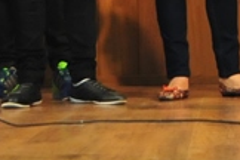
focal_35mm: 265
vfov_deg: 5.0
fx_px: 1767
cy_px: -218
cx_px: 111
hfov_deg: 7.8
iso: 1250
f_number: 4
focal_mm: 28
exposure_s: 1/30
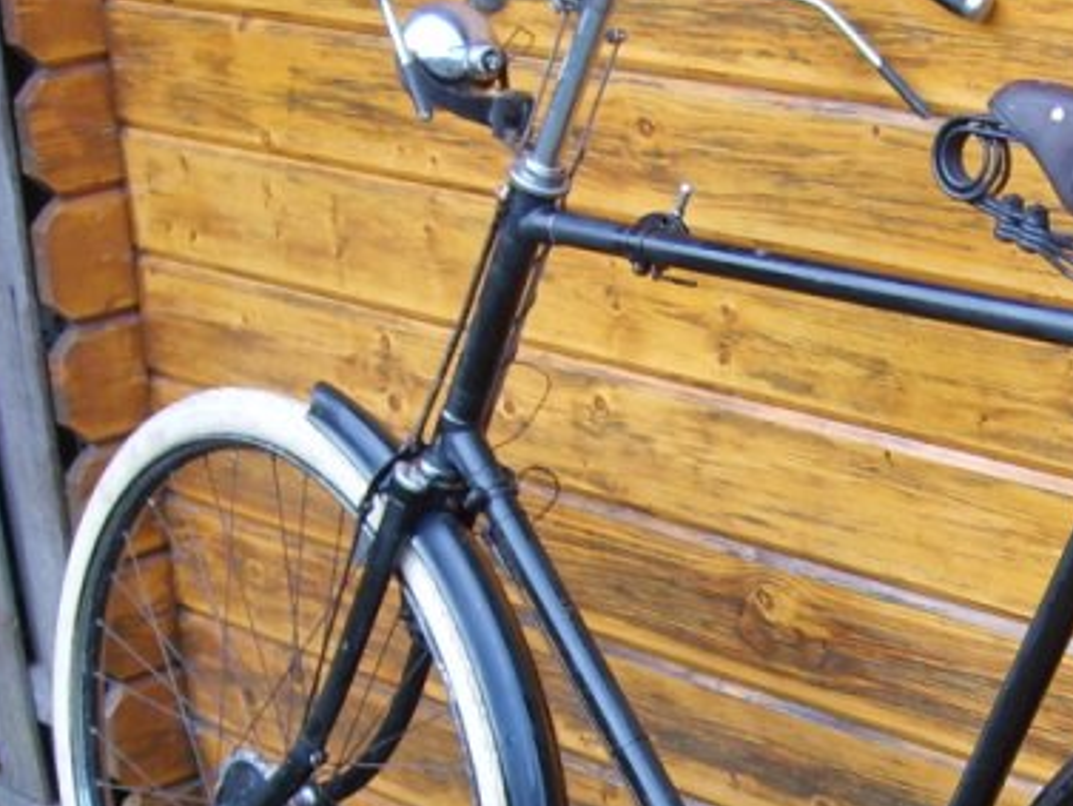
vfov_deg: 15.3
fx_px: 2946
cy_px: 832
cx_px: 971
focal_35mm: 95
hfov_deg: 20.2
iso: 50
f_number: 2.8
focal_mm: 5.8
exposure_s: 1/45
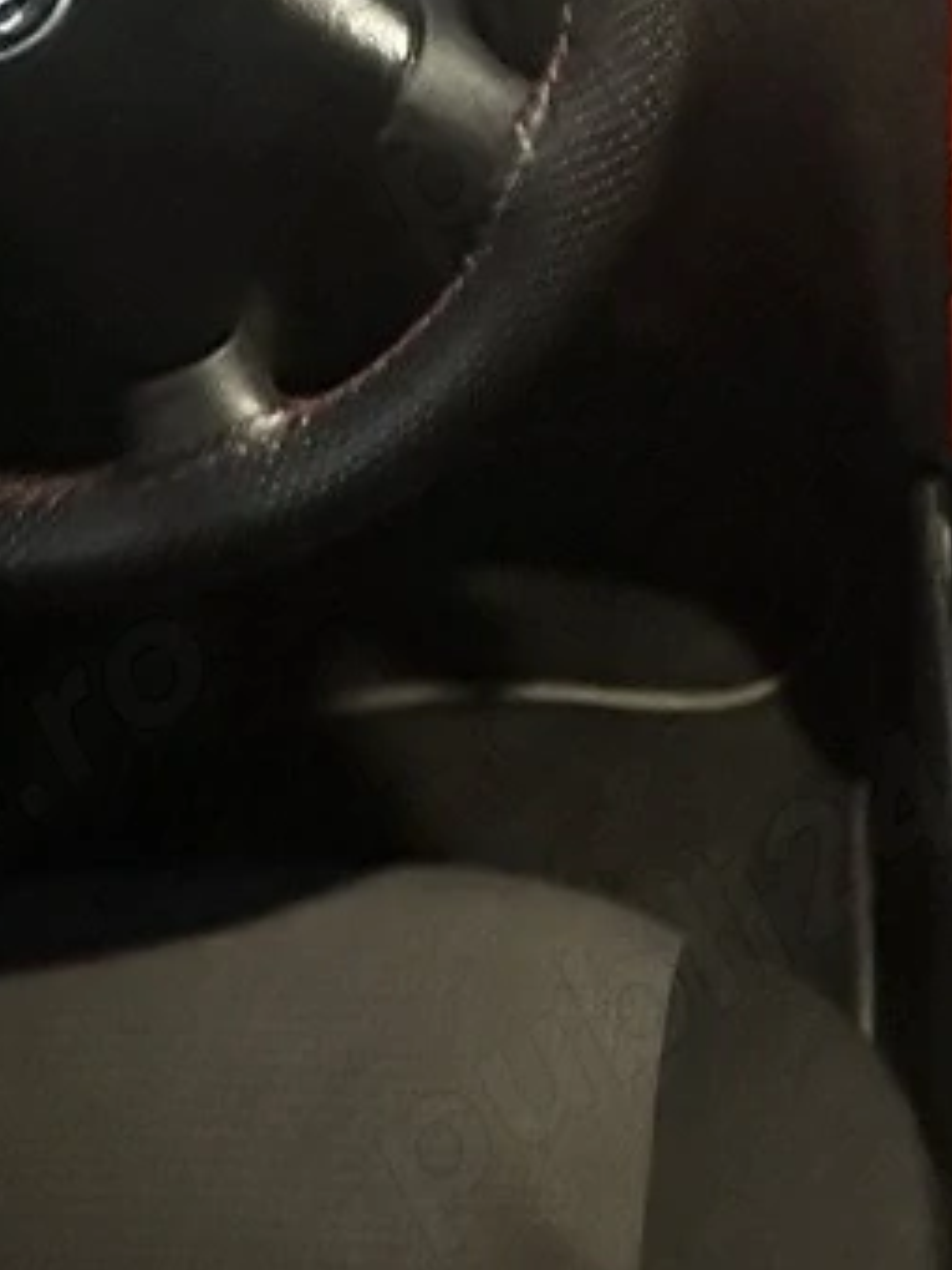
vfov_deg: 32.9
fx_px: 2017
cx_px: 1019
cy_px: 90
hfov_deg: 24.9
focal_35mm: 55
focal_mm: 2.22
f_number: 2.2
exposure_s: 1/30
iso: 2000
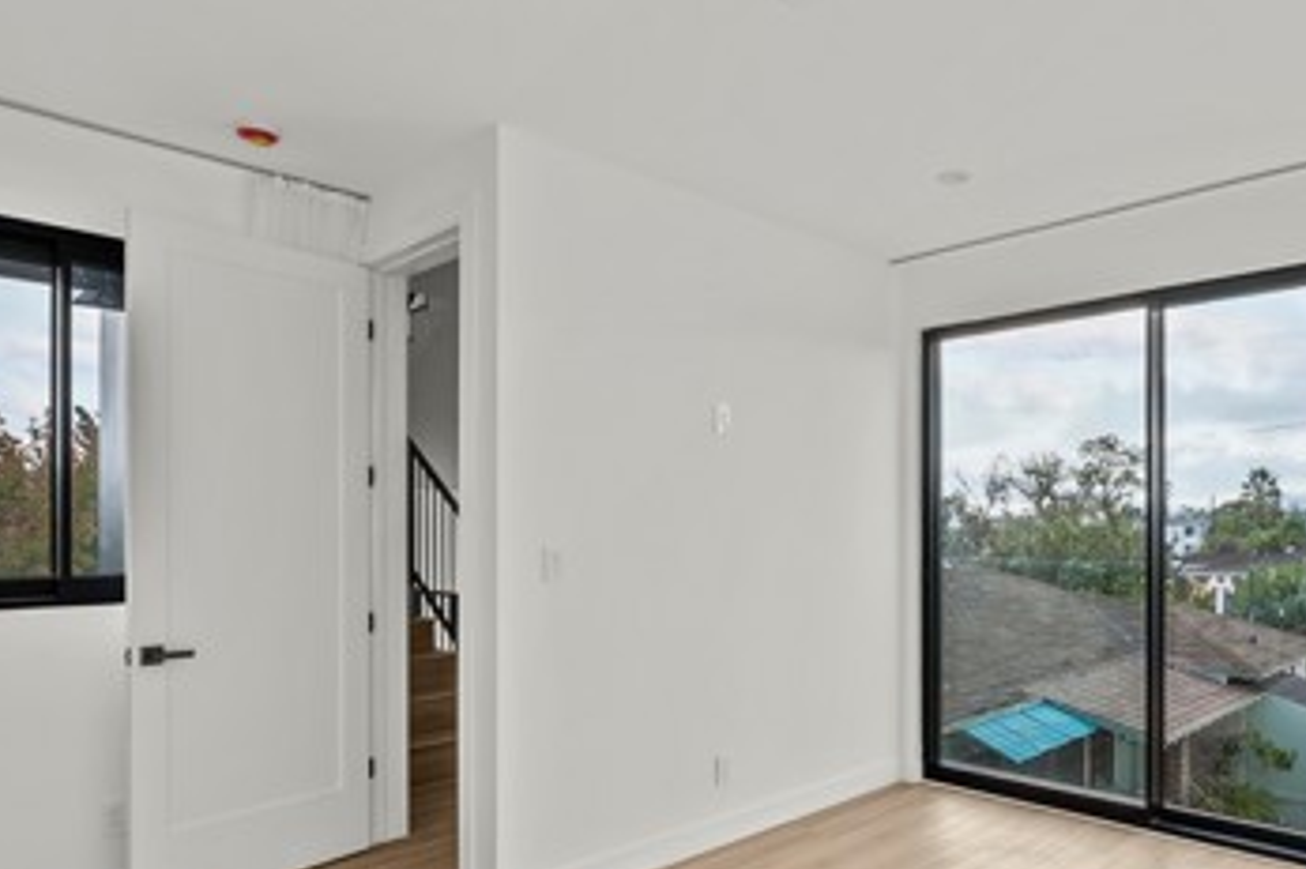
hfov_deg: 72.4
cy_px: 529
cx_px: 824
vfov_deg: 52.7
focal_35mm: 24
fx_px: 870
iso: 250
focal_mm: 13
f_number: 9
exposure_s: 1/25
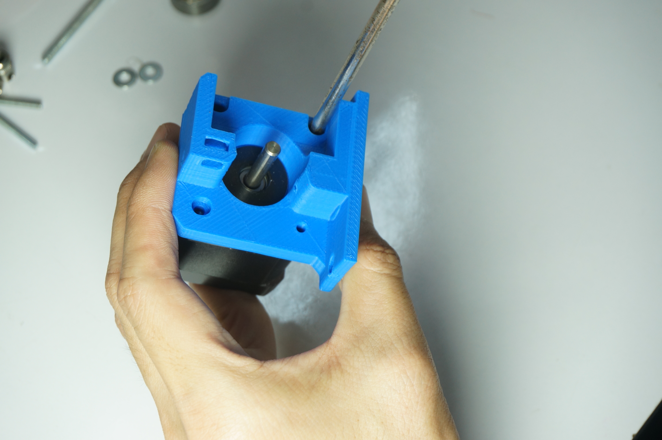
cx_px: 331
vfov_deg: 18.5
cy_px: 220
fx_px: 1350
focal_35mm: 74
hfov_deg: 27.6
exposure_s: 1/80
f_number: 8
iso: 400
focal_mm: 49
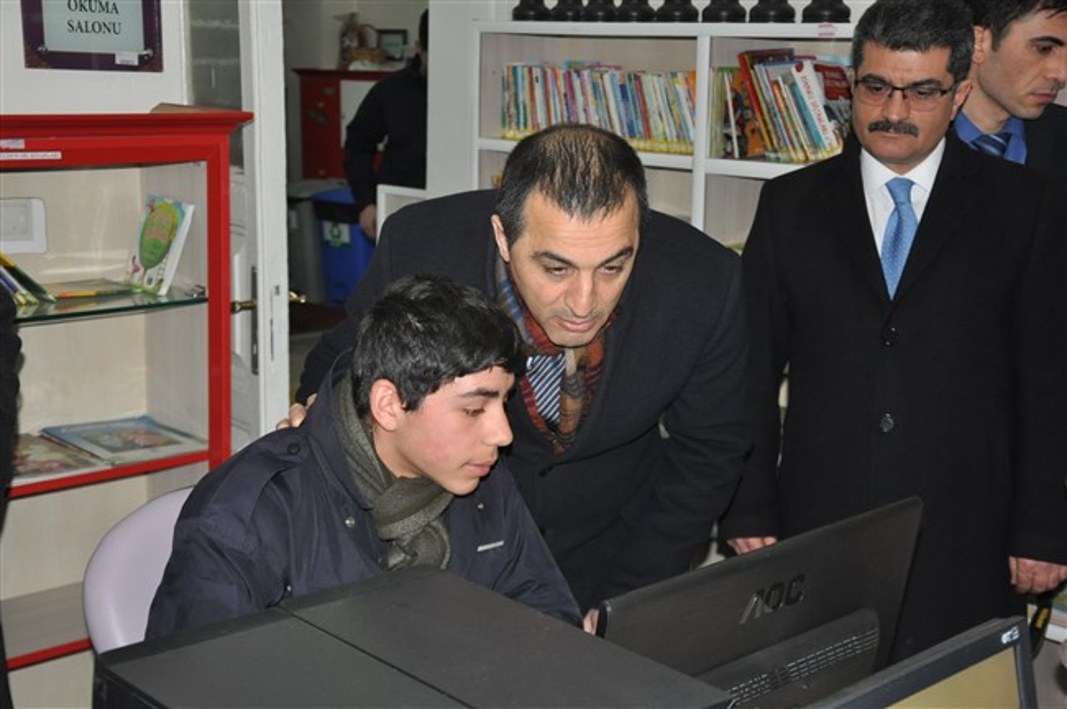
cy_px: 354
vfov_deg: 23.7
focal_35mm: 57
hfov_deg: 35.1
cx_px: 534
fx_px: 1688
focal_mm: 38
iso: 1250
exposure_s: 1/60
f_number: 4.5
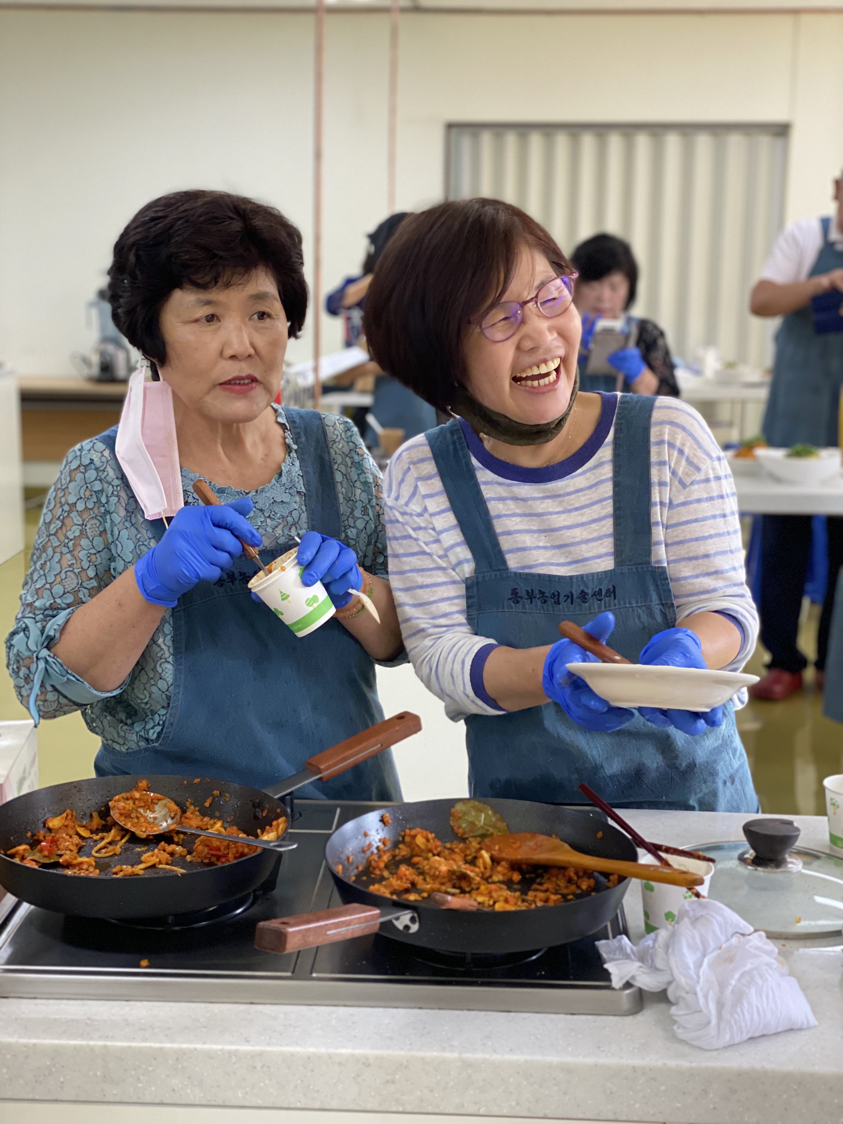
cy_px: 562
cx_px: 422
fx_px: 1688
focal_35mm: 52
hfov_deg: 28.0
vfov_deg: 36.8
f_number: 2
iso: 250
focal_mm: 6
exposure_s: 1/120
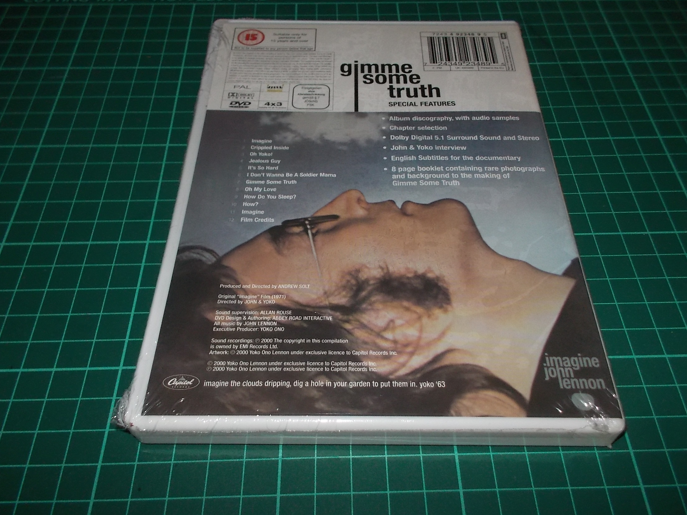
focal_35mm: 30
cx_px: 354
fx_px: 595
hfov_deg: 60.0
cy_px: 265
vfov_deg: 46.8
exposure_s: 1/30
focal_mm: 4.1
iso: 200
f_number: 3.3
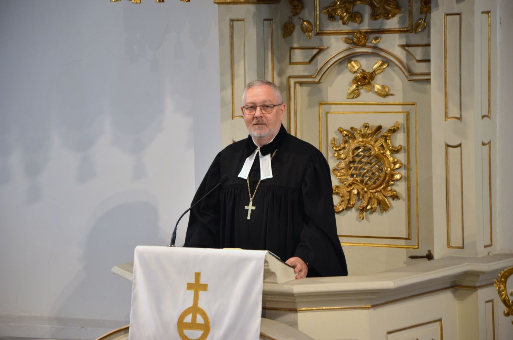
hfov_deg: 13.1
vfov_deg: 8.7
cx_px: 256
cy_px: 170
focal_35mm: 158
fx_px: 2240
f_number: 5.6
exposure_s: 1/80
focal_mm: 105
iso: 500
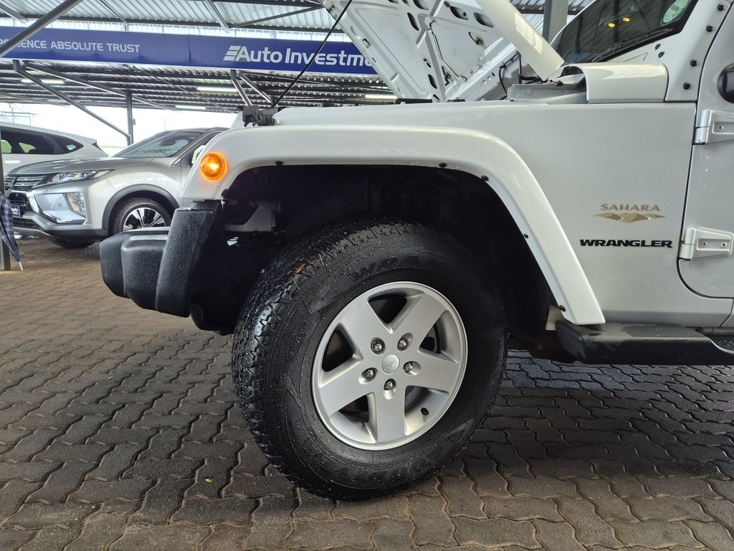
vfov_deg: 58.9
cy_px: 276
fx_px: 488
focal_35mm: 23
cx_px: 367
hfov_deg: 73.9
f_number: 1.8
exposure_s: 1/100
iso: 250
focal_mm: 5.4
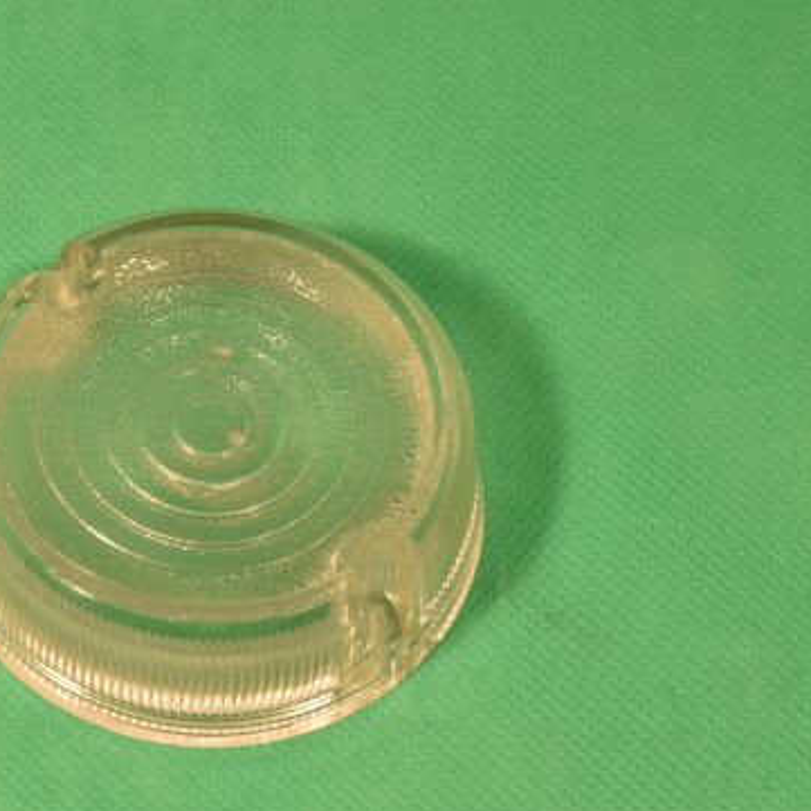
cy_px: 429
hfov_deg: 16.4
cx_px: 213
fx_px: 2810
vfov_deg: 16.4
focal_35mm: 106
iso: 500
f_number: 14
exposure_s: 1/80
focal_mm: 50
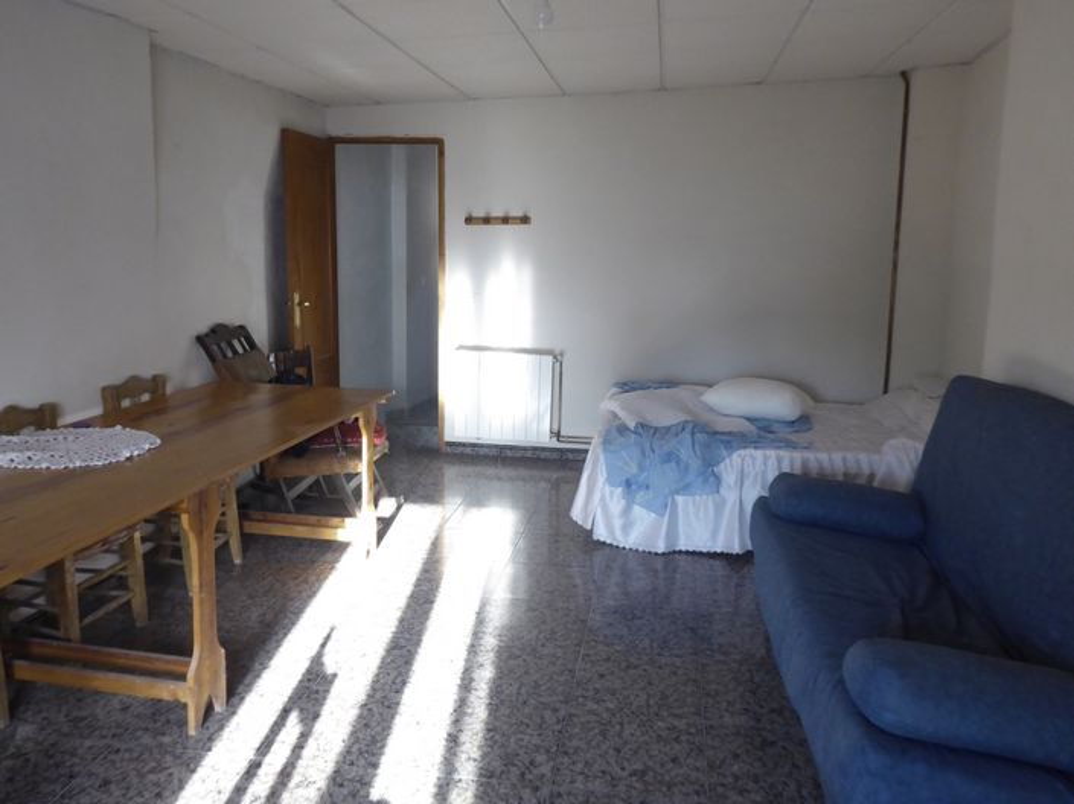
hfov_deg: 61.7
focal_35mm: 29
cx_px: 537
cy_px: 402
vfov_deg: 48.2
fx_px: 899
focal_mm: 5
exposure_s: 1/50
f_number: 3.5
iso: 400
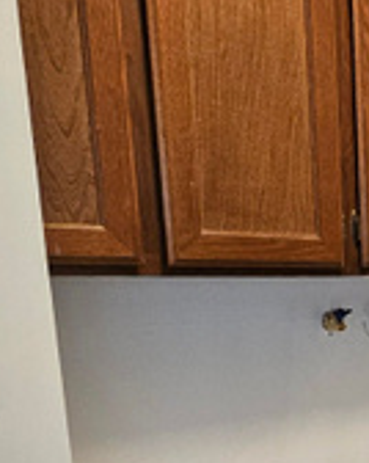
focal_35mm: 58
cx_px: 617
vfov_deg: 30.4
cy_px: 457
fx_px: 793
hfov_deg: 20.5
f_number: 2.2
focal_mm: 1.7
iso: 200
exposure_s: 1/60
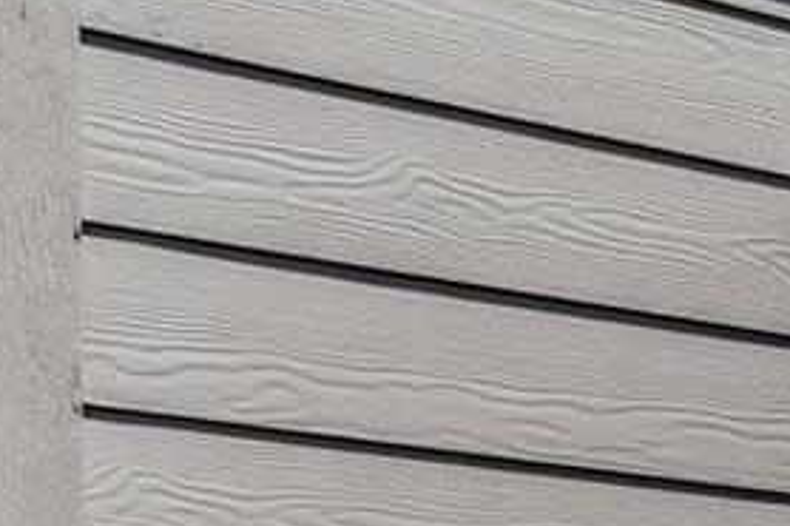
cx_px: 1935
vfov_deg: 10.8
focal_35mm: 118
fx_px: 2588
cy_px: 951
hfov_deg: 12.9
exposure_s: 1/160
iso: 200
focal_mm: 16
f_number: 9
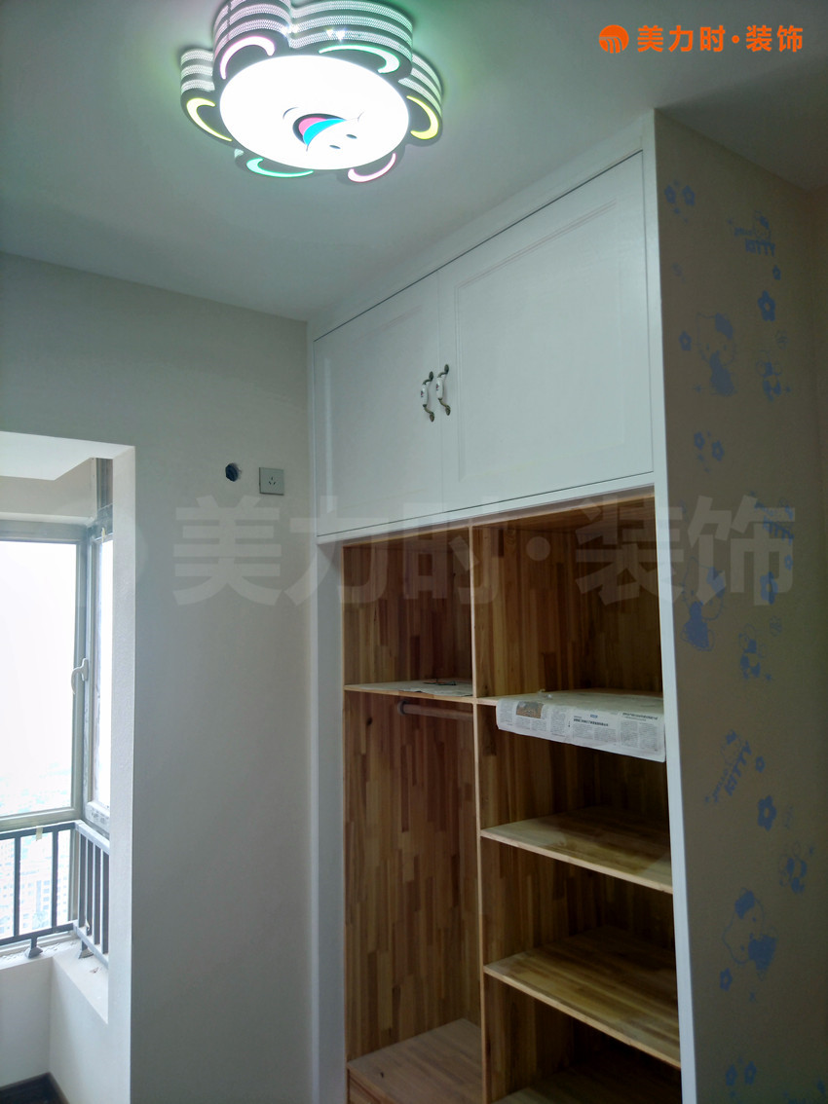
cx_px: 414
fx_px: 734
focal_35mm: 23
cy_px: 552
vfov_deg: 73.9
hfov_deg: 58.9
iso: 100
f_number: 2
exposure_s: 1/33
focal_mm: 4.04
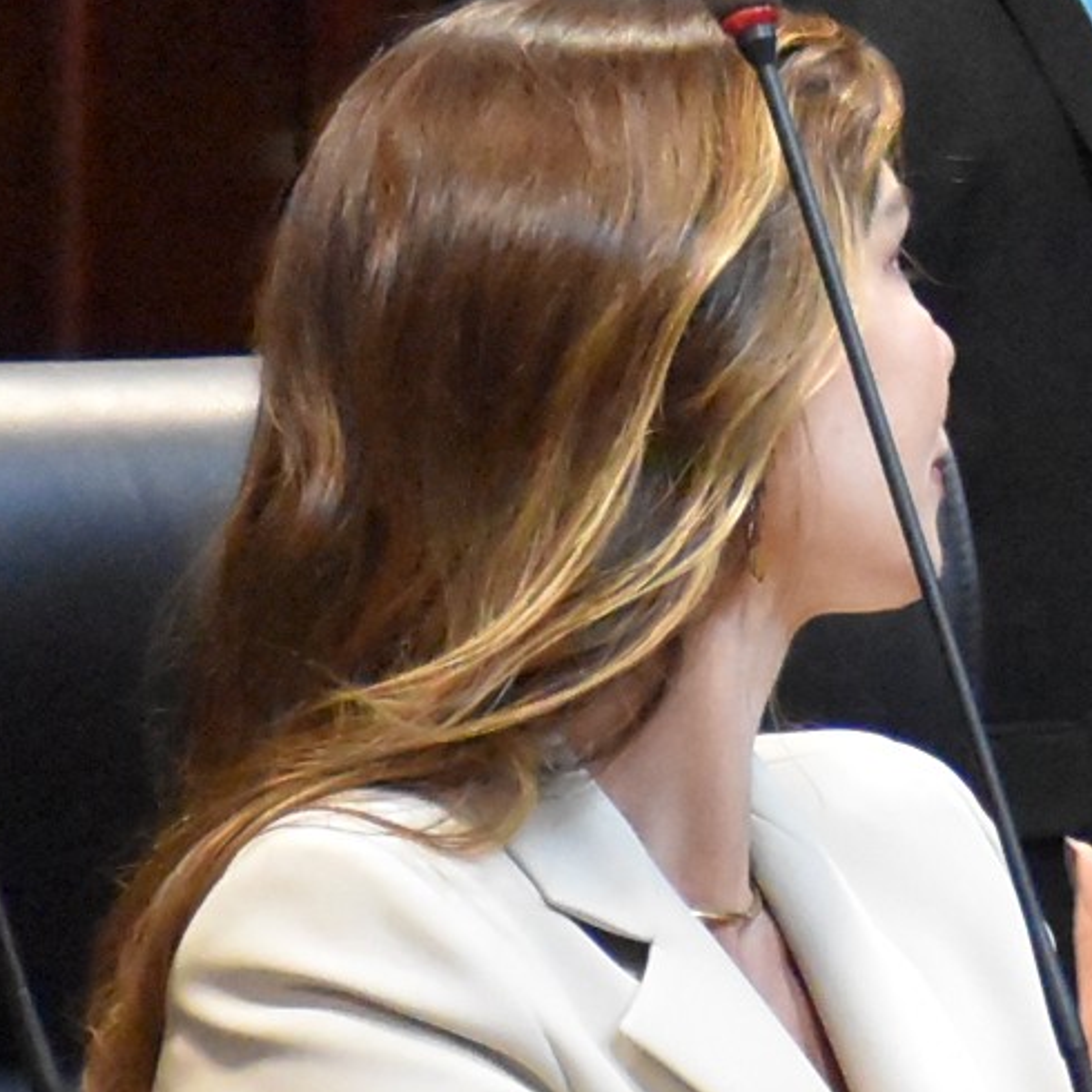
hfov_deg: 3.2
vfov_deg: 3.2
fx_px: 19451
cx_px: 2166
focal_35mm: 545
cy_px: -65
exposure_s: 1/125
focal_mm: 70
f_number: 5
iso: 8000
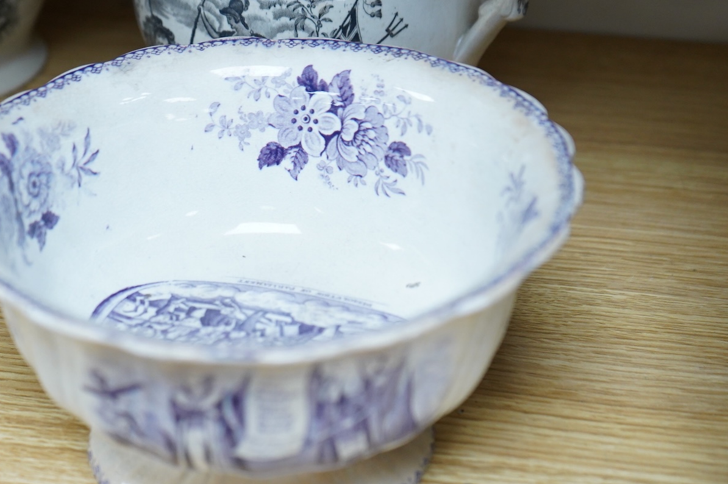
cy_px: 306
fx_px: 1455
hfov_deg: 28.0
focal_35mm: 72
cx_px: 301
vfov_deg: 18.9
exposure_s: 1/200
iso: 2500
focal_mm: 50
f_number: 4.5
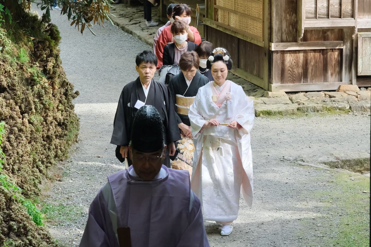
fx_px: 1237
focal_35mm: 120
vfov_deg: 11.4
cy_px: 124
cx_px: 186
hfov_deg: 17.1
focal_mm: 80
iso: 1600
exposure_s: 1/160
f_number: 8
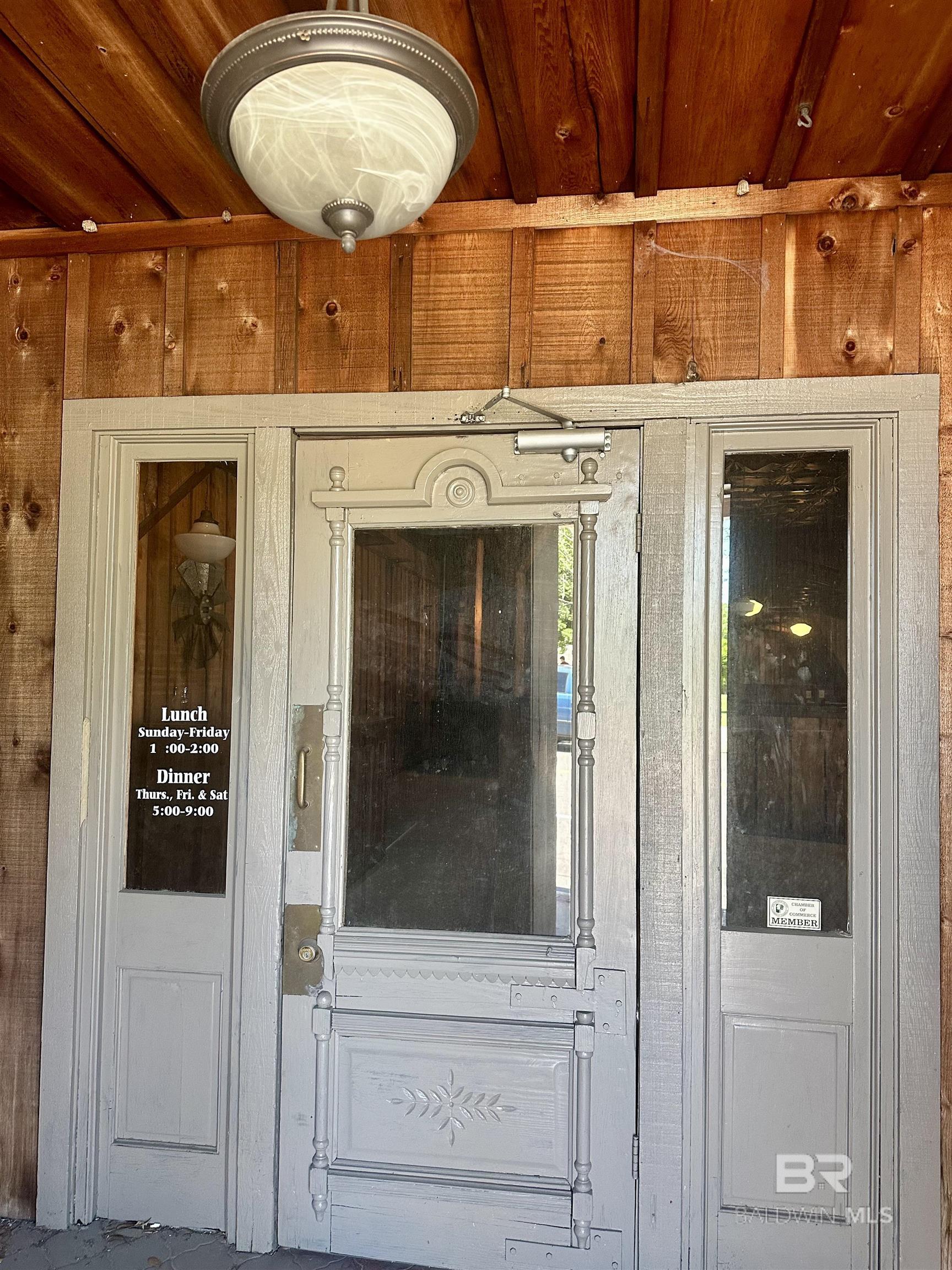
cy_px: 635
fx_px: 880
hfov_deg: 56.8
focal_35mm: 24
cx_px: 476
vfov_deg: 71.6
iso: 250
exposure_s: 1/78
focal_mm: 6.86
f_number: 1.78
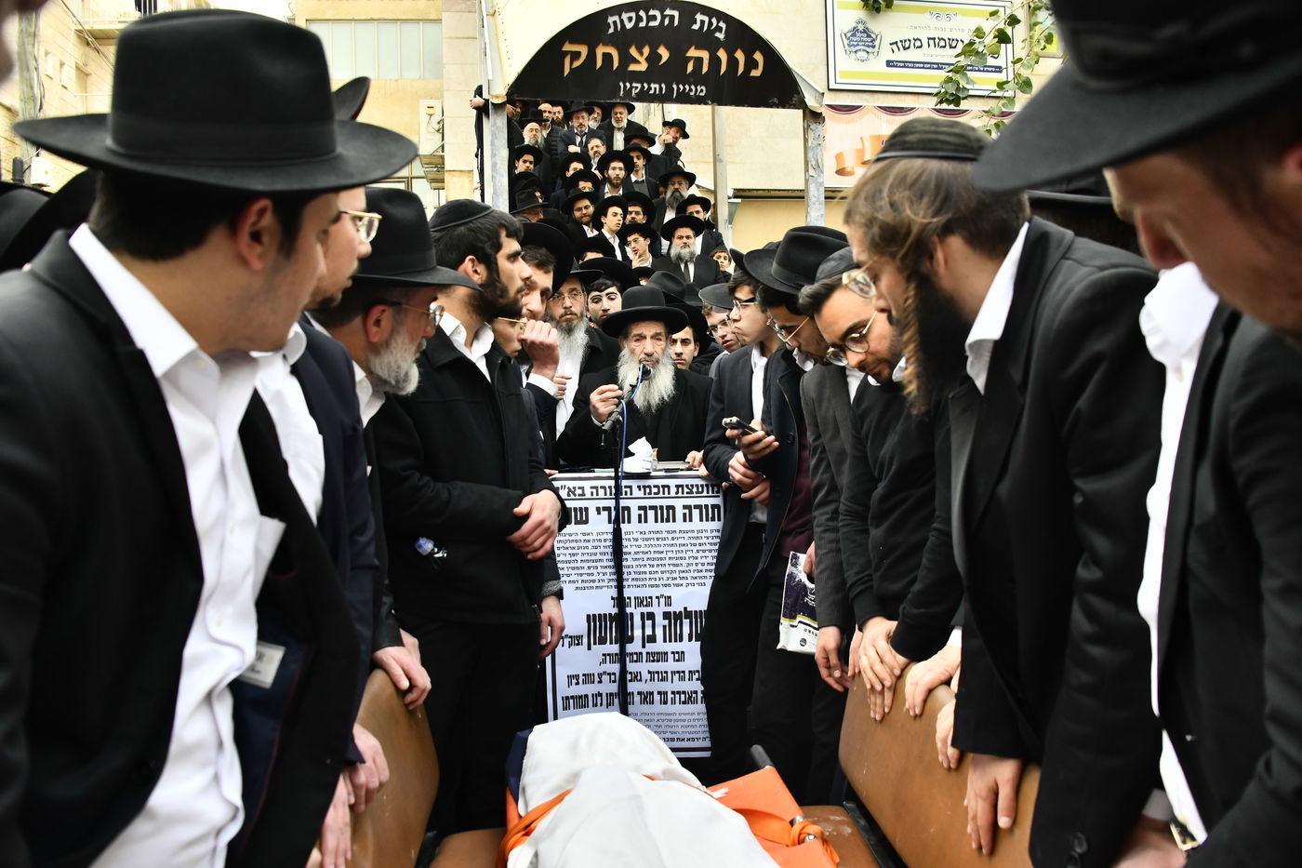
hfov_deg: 65.5
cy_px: 434
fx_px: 1012
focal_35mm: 28
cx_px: 651
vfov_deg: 46.4
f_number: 5.6
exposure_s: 1/250
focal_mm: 28
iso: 800
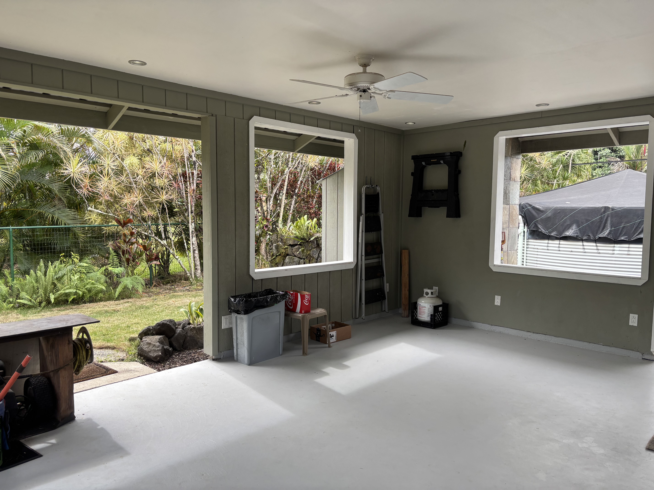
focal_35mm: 26
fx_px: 491
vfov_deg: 53.1
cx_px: 327
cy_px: 245
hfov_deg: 67.3
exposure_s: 1/319
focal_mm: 5.96
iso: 50
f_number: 1.6
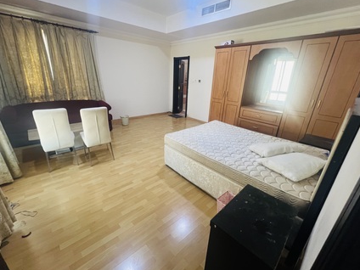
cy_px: 135
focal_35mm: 14
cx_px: 180
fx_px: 146
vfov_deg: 85.7
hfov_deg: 102.1
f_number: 1.8
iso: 200
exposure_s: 1/50
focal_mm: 1.57
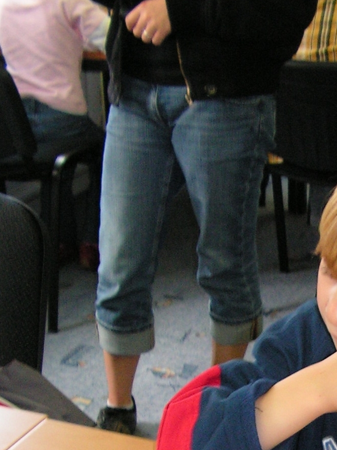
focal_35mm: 83
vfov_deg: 22.7
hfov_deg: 17.3
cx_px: 342
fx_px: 1077
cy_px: 447
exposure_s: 1/40
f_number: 3.2
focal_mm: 6
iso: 200
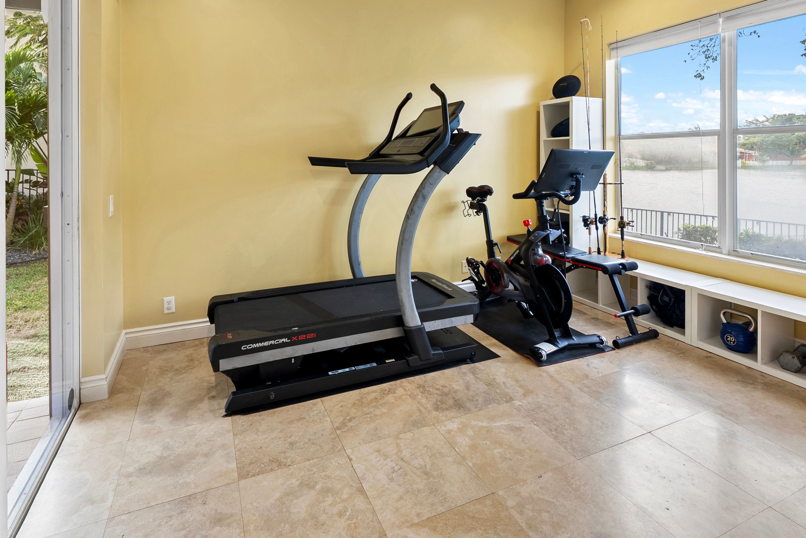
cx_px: 384
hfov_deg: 89.9
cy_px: 165
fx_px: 403
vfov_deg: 65.0
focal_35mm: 18
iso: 400
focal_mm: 12
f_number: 8
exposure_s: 1/4
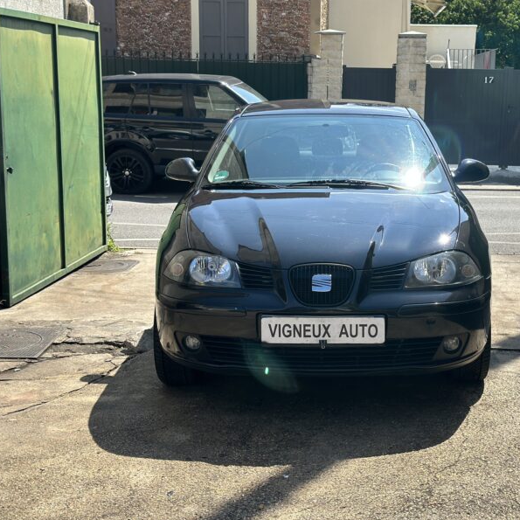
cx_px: 339
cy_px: 261
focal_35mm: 57
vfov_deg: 30.0
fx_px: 969
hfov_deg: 29.9
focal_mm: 6.86
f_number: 1.78
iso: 64
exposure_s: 1/2532
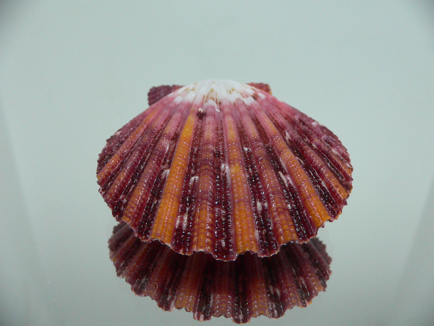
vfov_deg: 40.7
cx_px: 217
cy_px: 163
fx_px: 439
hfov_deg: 52.6
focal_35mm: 35
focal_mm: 4.6
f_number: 2.8
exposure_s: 1/50
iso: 200
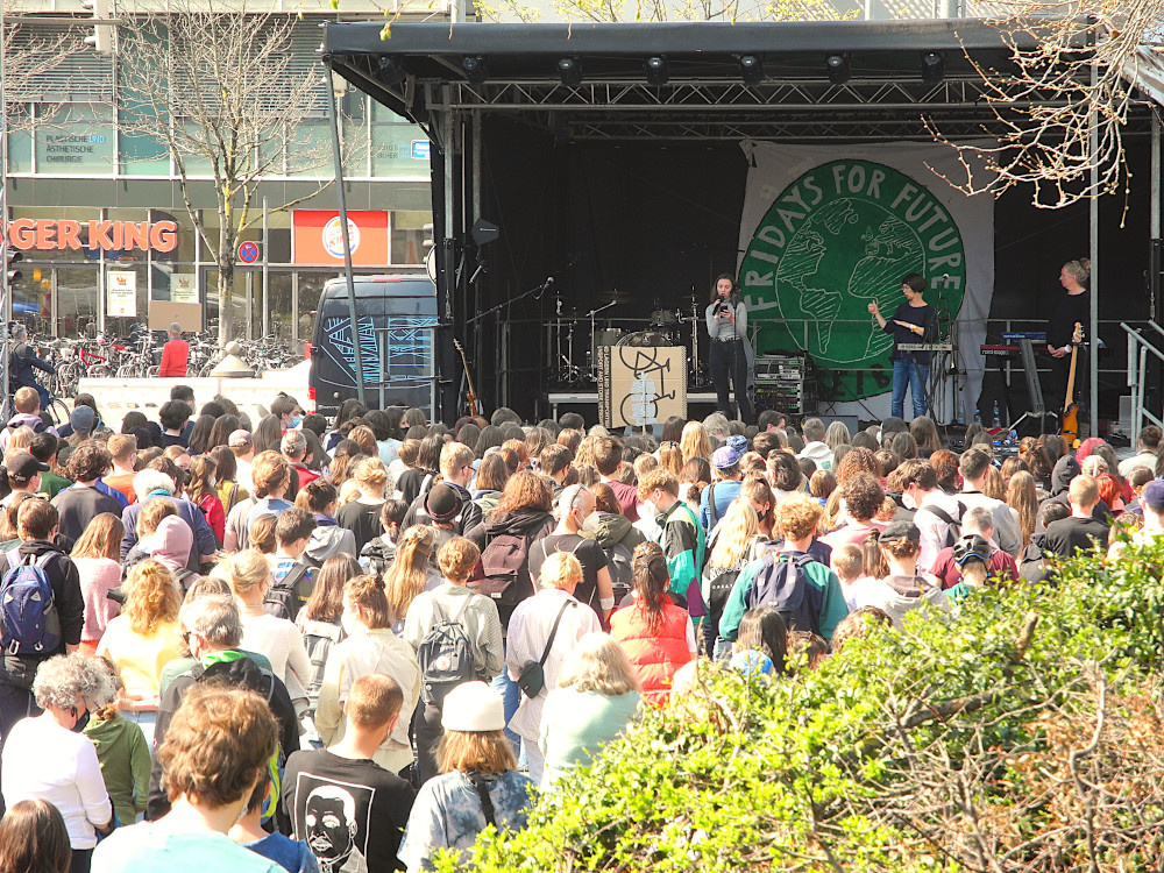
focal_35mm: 200
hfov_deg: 9.9
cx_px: 582
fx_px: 6725
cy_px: 436
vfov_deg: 7.4
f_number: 5.6
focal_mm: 42.6
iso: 100
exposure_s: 1/84.2
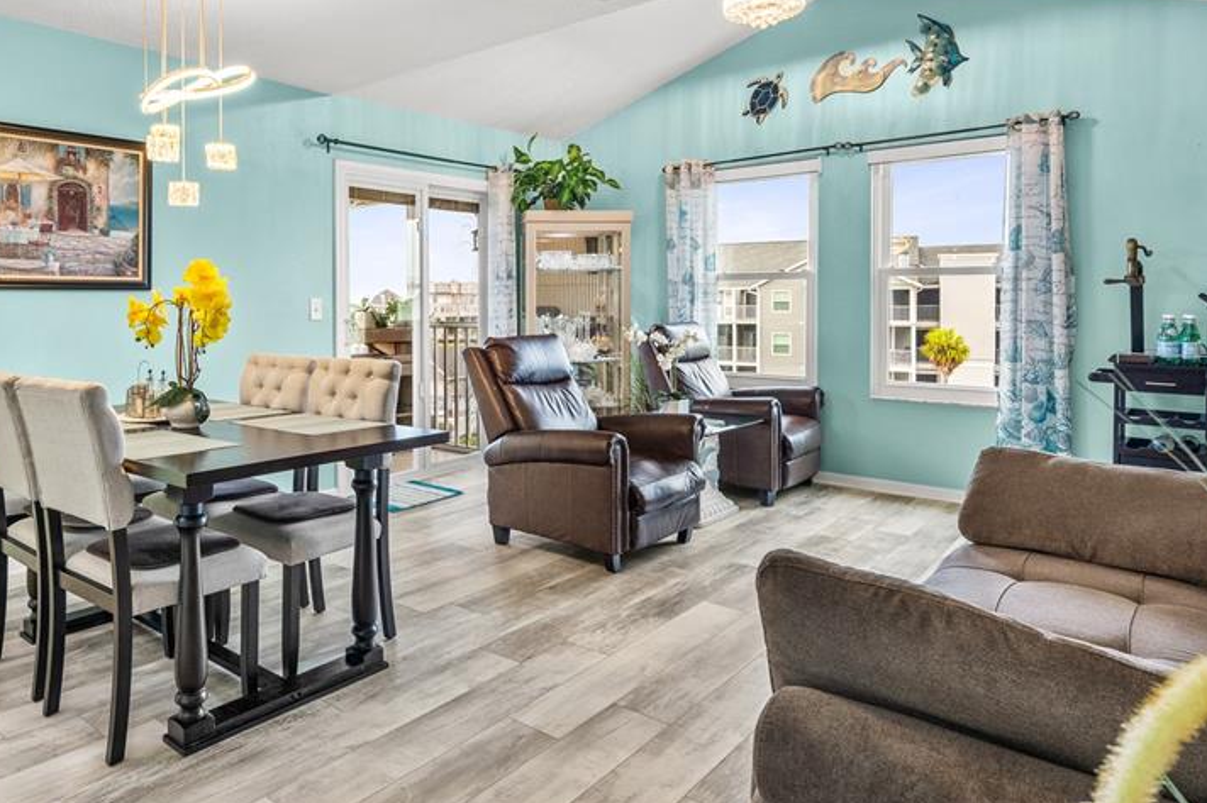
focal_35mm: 23
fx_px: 771
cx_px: 441
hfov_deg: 74.6
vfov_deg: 53.9
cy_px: 263
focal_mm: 16
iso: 640
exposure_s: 1/5
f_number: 9
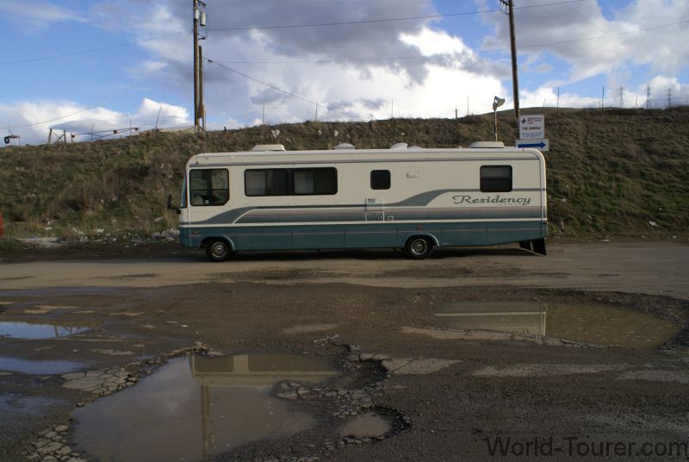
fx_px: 518
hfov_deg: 67.3
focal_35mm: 27
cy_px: 231
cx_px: 344
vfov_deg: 48.1
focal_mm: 18
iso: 100
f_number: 10
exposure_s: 1/125
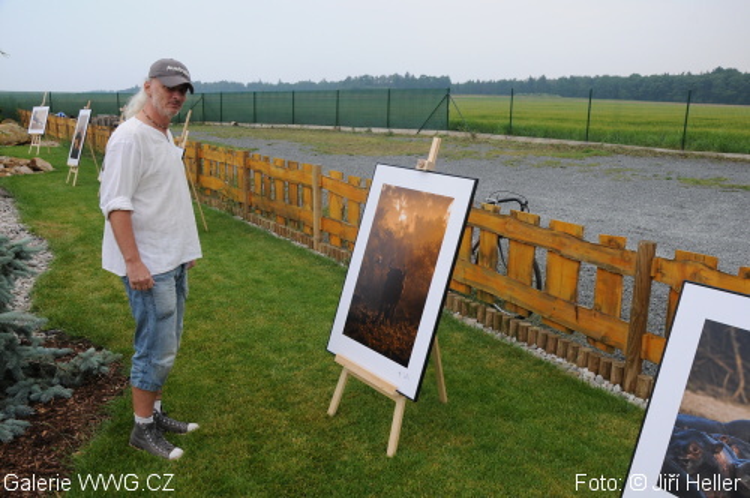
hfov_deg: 59.6
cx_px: 375
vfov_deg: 41.6
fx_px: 655
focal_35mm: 32
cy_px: 249
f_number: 8
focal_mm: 21
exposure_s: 1/400
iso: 500
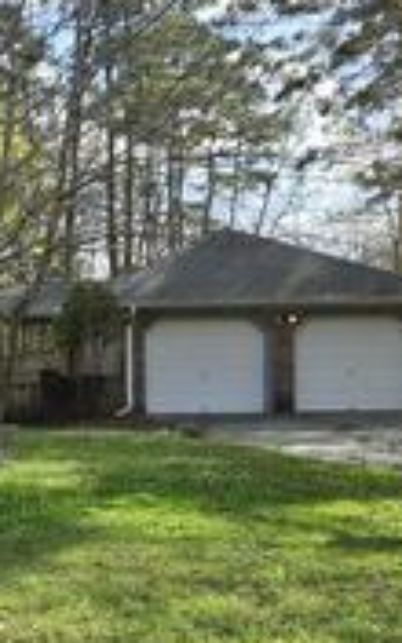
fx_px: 982
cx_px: -91
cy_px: 360
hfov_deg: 21.4
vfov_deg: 36.2
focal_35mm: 56
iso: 25
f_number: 1.8
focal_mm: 5.4
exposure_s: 1/1135
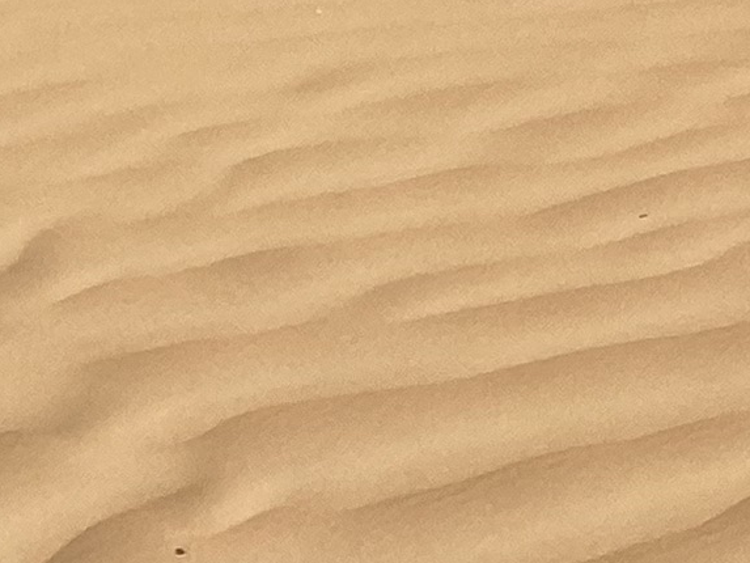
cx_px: 2469
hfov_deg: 8.5
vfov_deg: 7.3
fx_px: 3966
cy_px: -1030
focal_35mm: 183
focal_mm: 4.25
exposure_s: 1/5025
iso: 32
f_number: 1.8
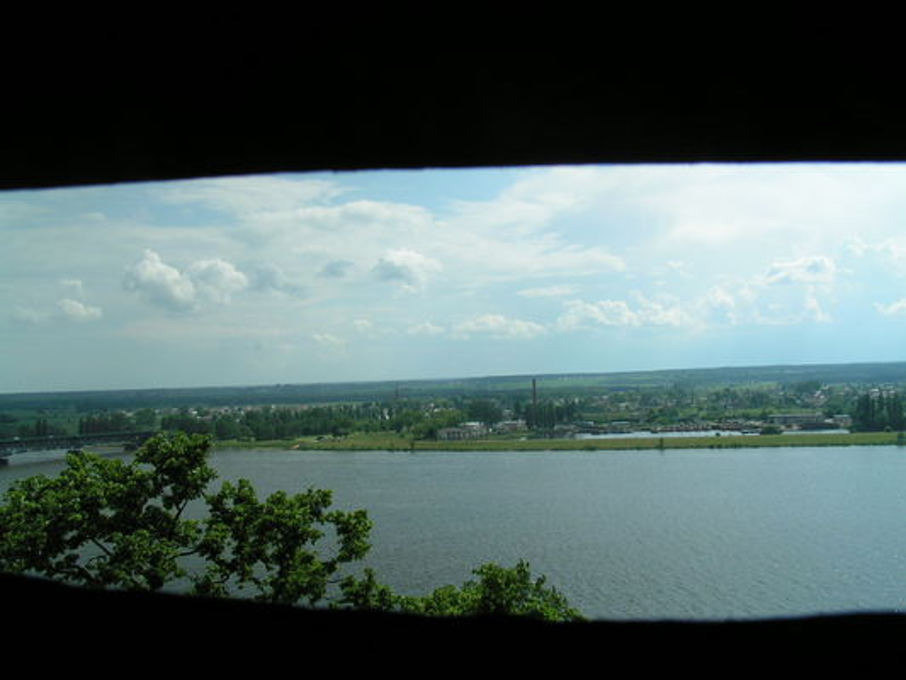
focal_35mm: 38
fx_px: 995
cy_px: 340
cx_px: 453
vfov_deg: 37.7
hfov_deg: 49.0
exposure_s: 1/800
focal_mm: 5.8
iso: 50
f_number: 5.6
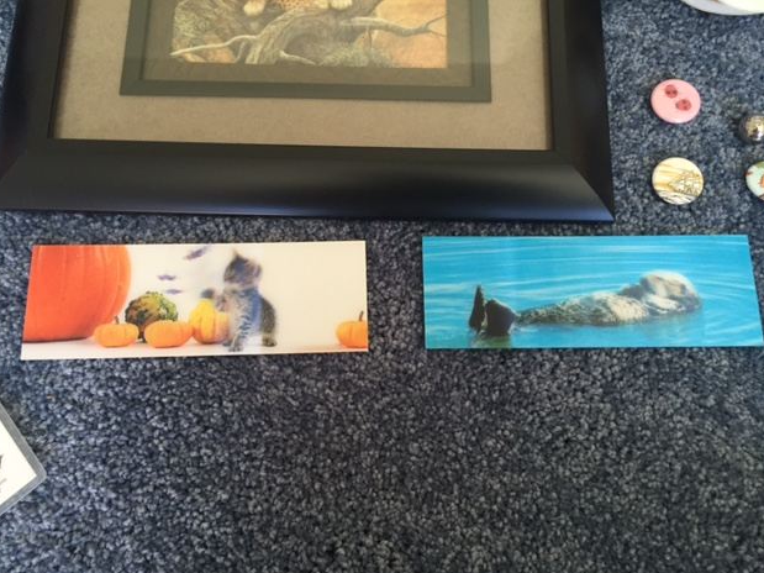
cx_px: 383
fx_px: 662
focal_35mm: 30
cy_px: 295
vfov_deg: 46.8
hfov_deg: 60.0
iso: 100
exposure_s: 1/30
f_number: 2.2
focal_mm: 4.15
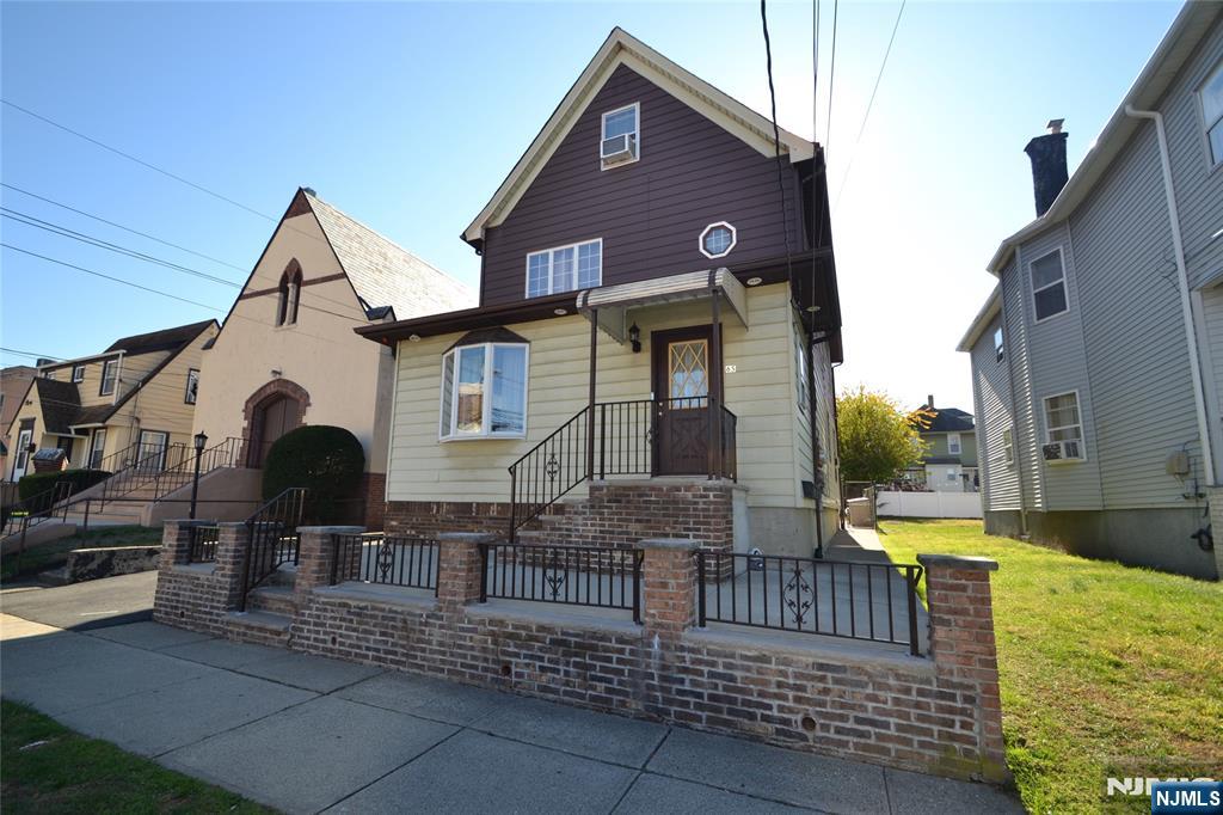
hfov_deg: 100.4
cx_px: 612
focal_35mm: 15
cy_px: 408
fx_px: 509
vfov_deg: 77.3
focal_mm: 10
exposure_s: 1/200
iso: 100
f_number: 5
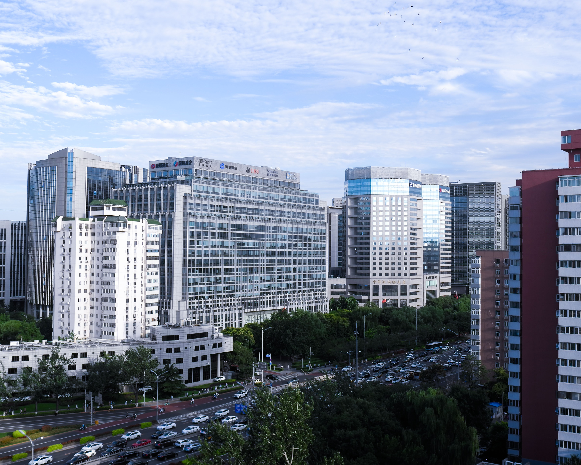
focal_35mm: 41
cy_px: 232
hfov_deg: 44.6
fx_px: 705
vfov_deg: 36.5
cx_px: 345
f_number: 5
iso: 100
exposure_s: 1/400
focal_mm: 24
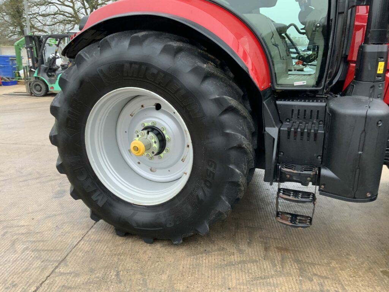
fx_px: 326
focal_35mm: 29
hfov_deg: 61.7
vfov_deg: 48.2
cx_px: 194
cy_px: 146
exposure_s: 1/105
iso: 64
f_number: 1.8
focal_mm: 3
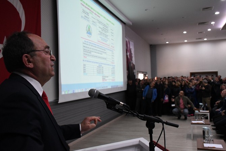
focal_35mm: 36
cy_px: 76
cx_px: 113
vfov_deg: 36.9
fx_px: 226
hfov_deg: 53.1
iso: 3200
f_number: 5.6
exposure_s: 1/100
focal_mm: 24
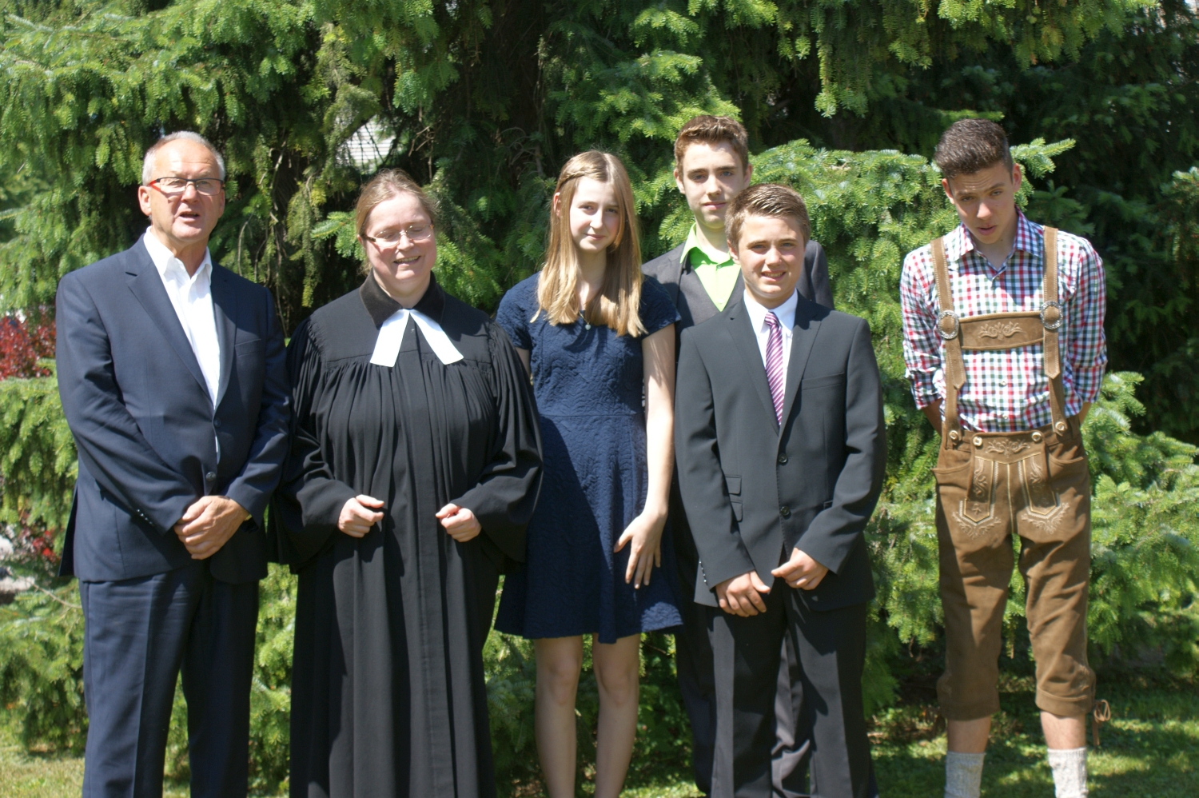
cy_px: 399
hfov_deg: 29.9
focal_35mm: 68
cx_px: 600
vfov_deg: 20.1
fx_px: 2247
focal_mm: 45
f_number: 7.1
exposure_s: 1/125
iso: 100
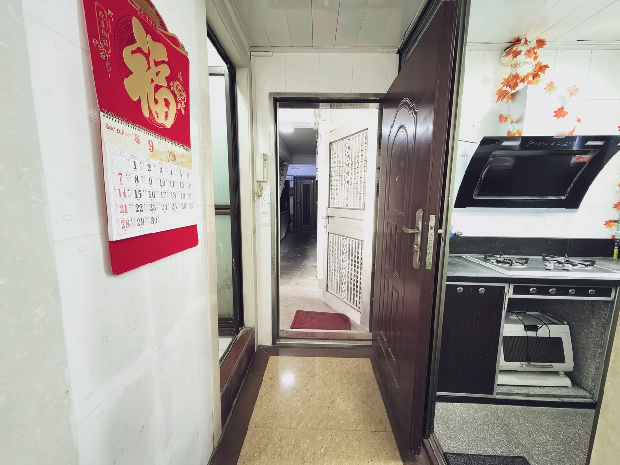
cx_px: 310
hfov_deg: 106.2
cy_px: 232
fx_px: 233
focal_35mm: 13
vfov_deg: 89.9
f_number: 2.2
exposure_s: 1/25
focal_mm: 1.95
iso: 1250
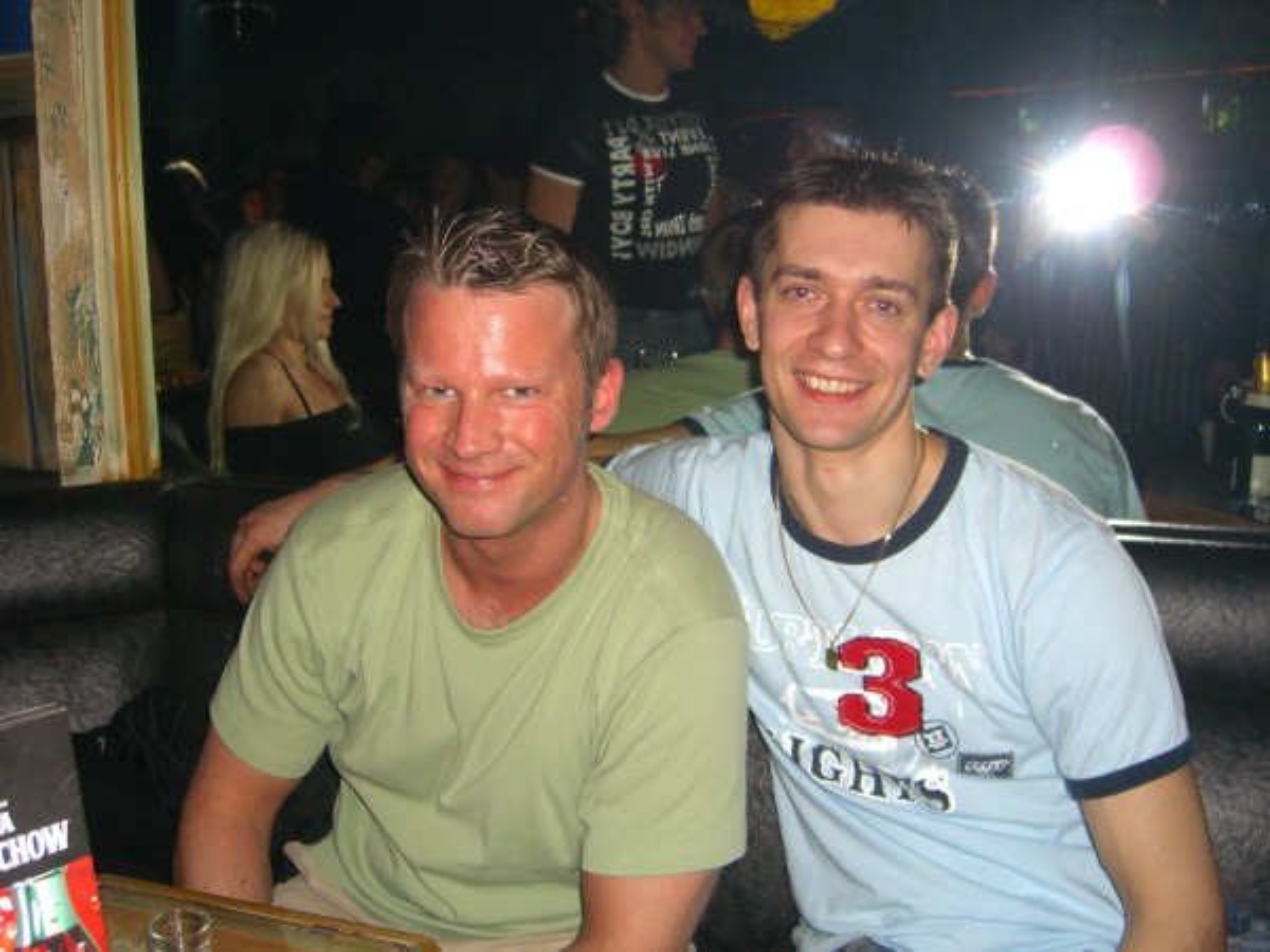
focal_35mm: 38
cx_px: 635
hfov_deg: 49.0
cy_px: 476
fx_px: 1394
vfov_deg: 37.7
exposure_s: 1/60
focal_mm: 7.9
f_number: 2.8
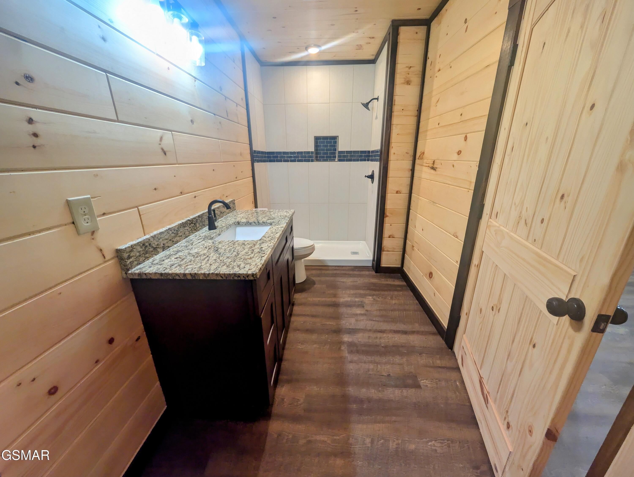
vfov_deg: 94.6
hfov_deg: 110.5
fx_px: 220
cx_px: 317
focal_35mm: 12
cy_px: 238
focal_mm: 2.02
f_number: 1.7
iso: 80
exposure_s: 1/120
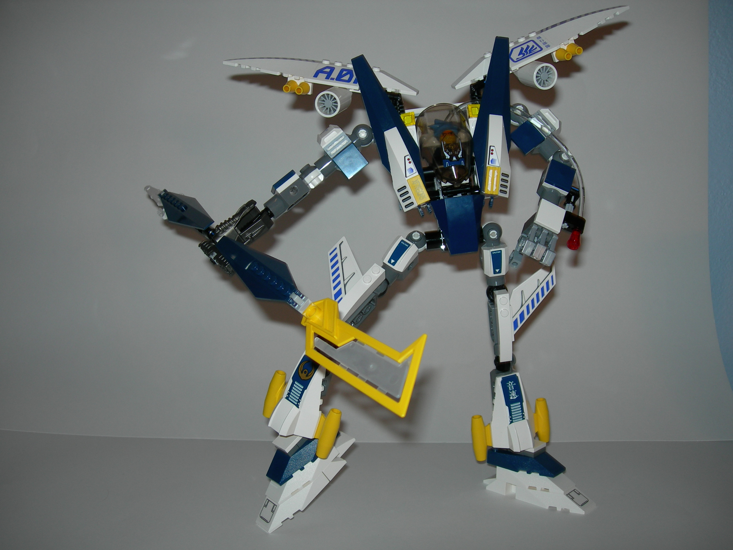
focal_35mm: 38
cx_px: 366
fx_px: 805
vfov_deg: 37.7
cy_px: 275
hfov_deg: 49.0
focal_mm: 7.8
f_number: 2.8
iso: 50
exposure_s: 1/60.1
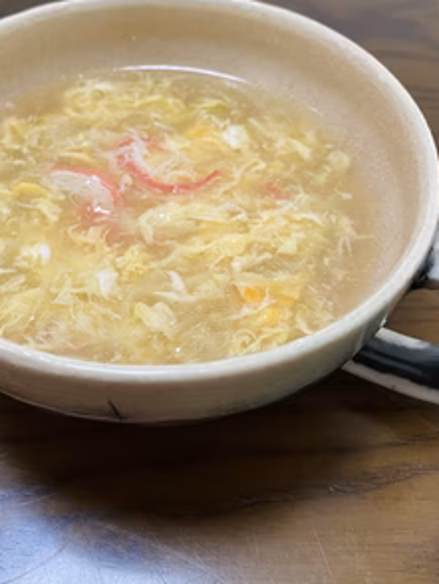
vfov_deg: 53.4
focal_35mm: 34
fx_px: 574
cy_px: 224
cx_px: 147
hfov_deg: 41.3
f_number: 1.8
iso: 100
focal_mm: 4.25
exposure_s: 1/60
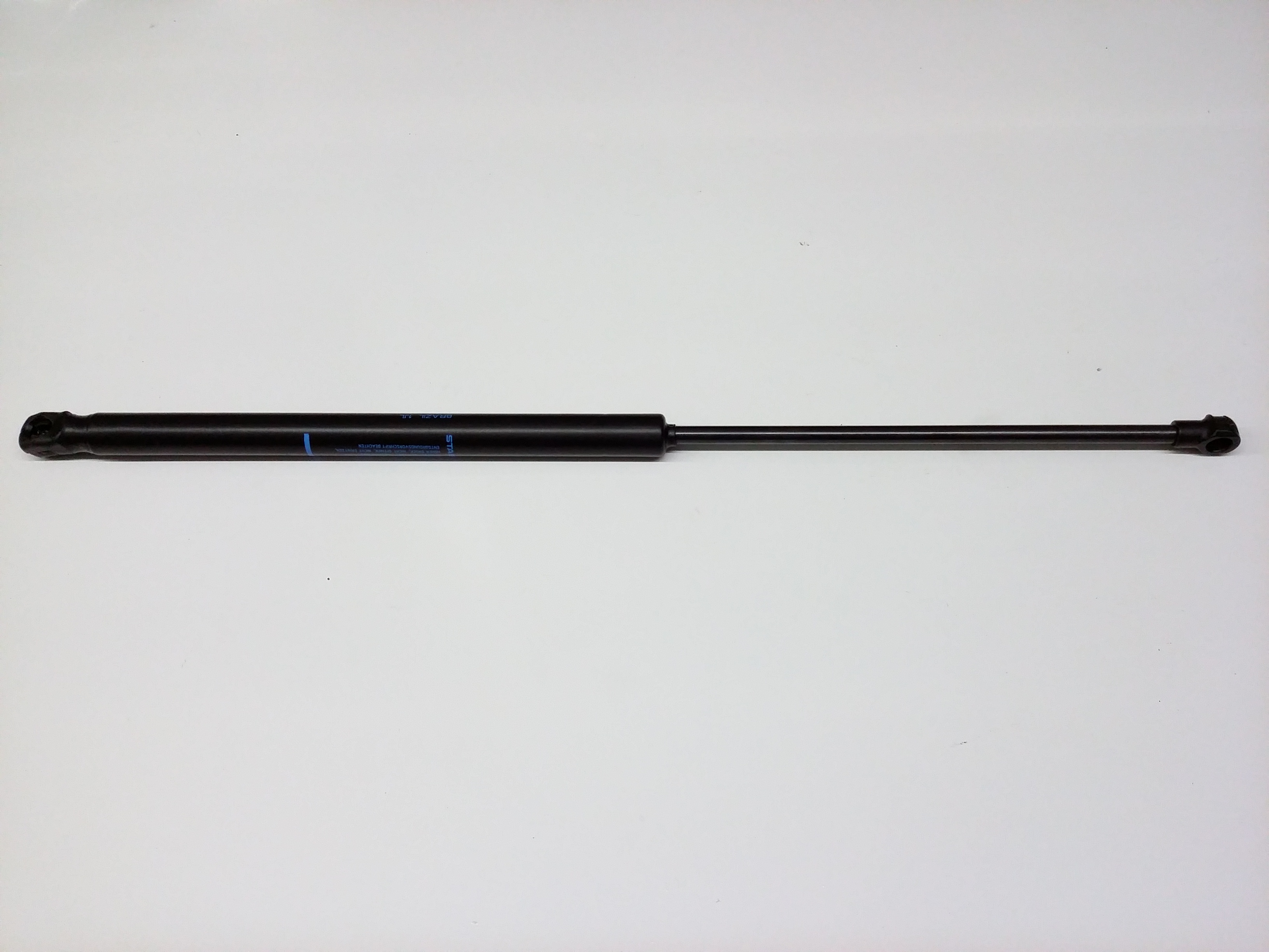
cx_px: 634
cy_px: 476
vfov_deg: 44.2
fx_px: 1173
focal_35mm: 32
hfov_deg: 56.8
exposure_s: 1/30
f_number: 2.4
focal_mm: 3.4
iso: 160
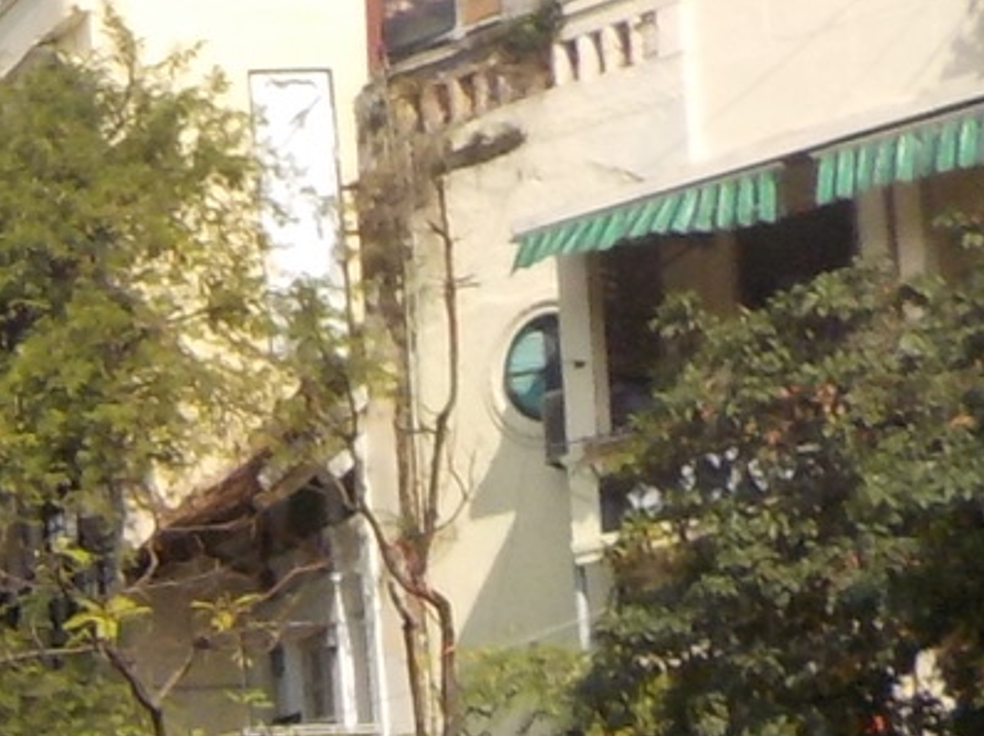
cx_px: -1171
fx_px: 4402
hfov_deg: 11.2
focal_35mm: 155
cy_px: 839
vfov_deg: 9.5
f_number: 3.3
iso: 125
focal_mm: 4.1
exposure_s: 1/1250
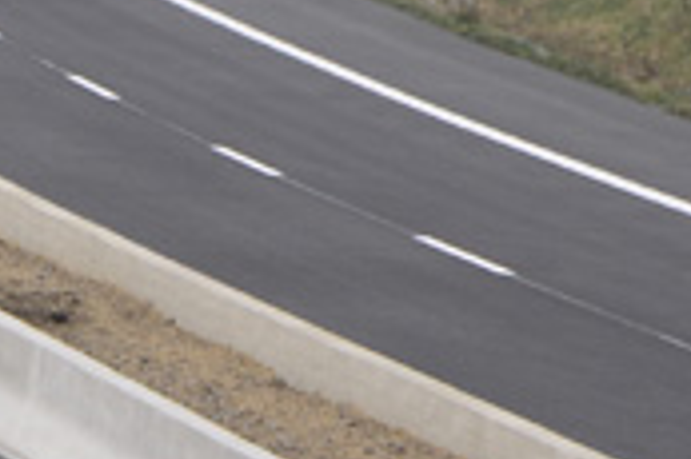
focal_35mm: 684
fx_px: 13120
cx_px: -623
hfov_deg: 3.0
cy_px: -88
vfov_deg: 2.0
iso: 360
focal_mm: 105
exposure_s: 1/500
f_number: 11
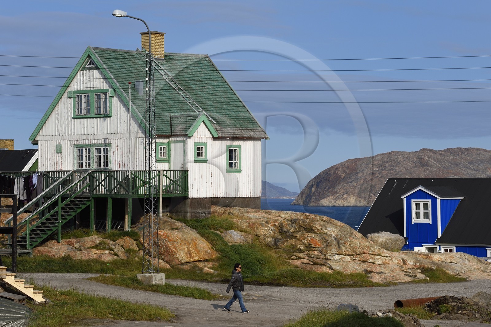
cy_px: 164
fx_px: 1840
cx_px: 246
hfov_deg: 15.2
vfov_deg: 10.1
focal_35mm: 135
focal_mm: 135
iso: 200
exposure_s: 1/320
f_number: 13
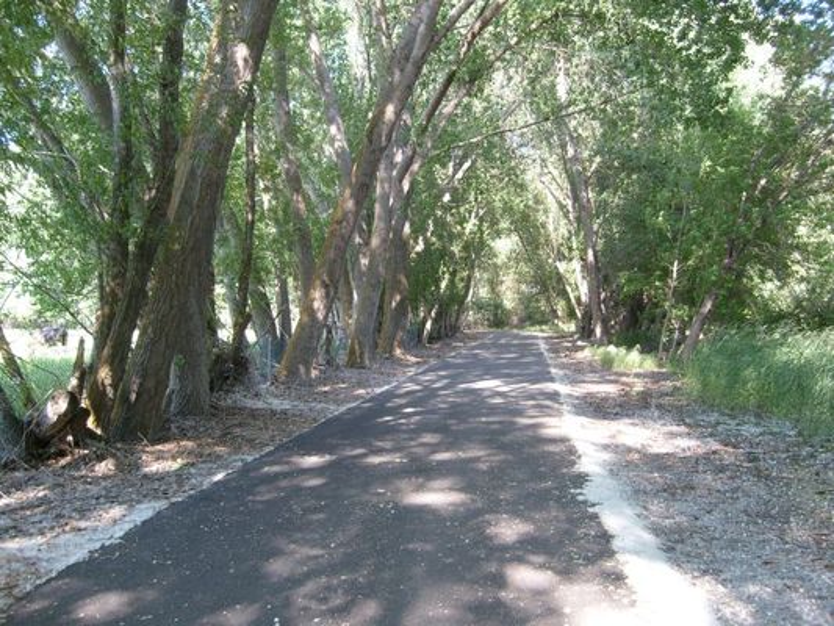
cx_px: 417
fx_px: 843
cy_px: 313
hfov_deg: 52.6
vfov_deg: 40.7
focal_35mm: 35
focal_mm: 5.8
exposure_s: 1/60
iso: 80
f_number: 2.8
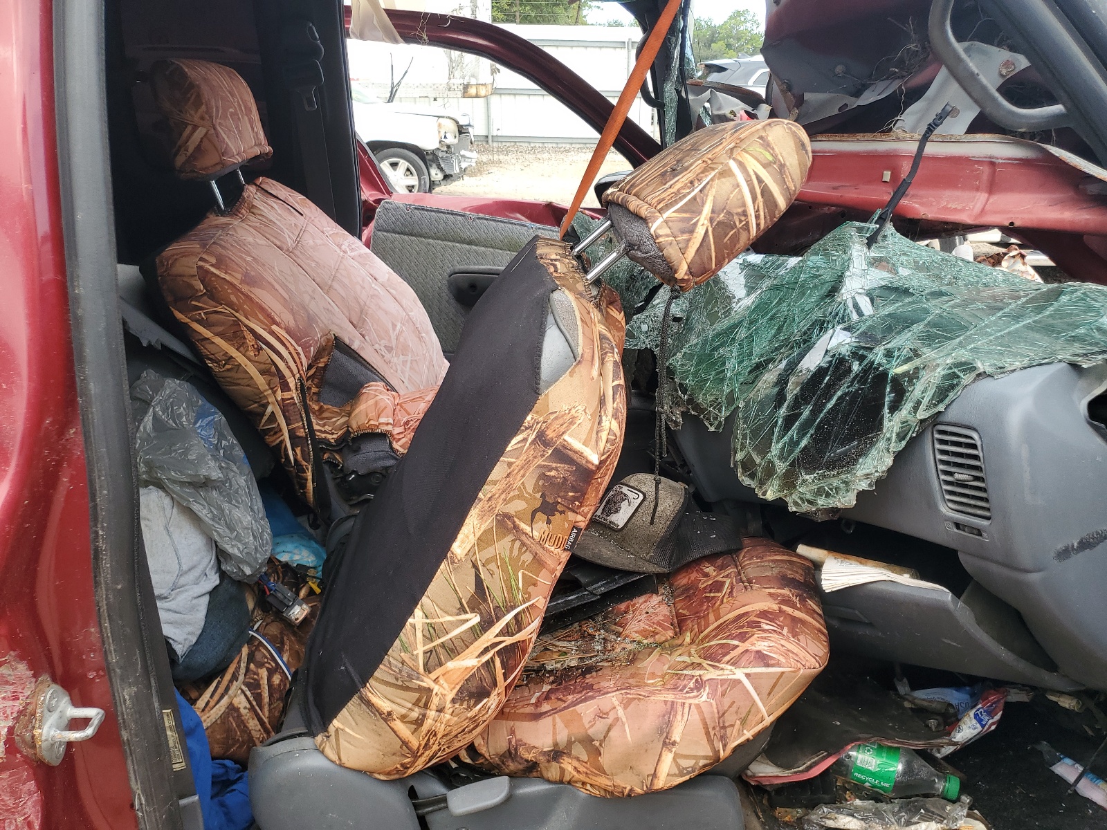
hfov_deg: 67.3
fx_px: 831
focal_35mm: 26
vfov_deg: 53.1
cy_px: 415
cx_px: 554
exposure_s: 1/294
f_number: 1.5
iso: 50
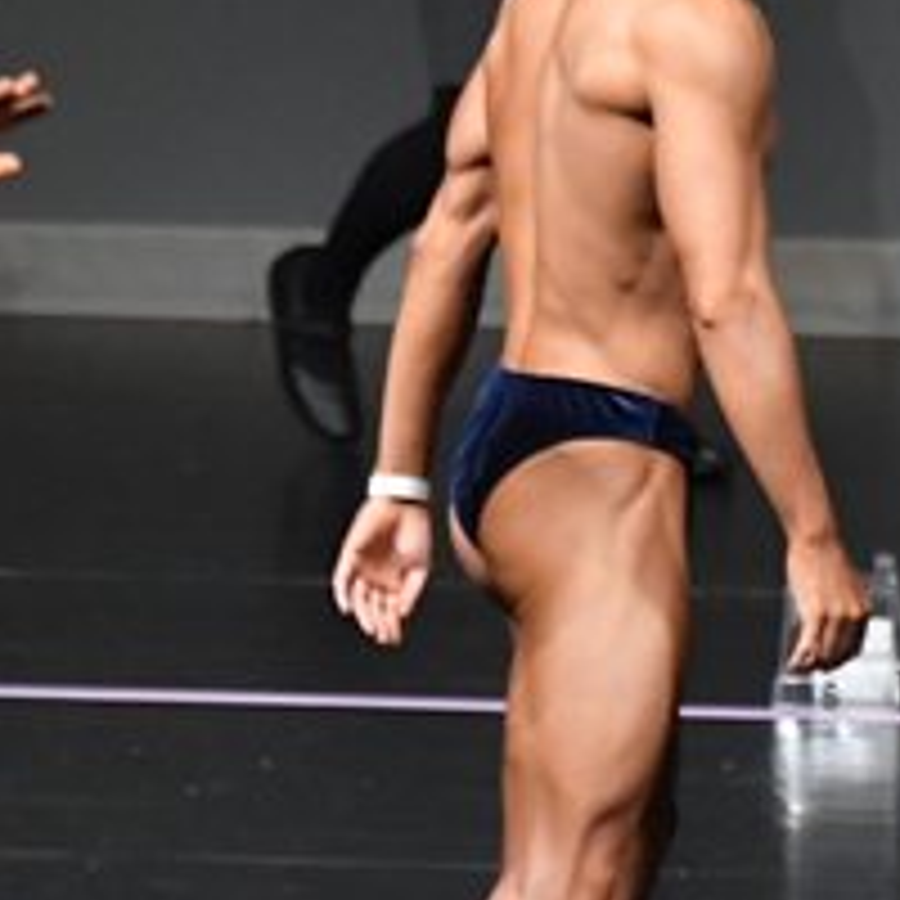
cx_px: 839
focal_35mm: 889
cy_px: 558
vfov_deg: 2.0
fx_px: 26150
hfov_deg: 2.0
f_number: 5.6
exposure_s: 1/400
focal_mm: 180
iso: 5000
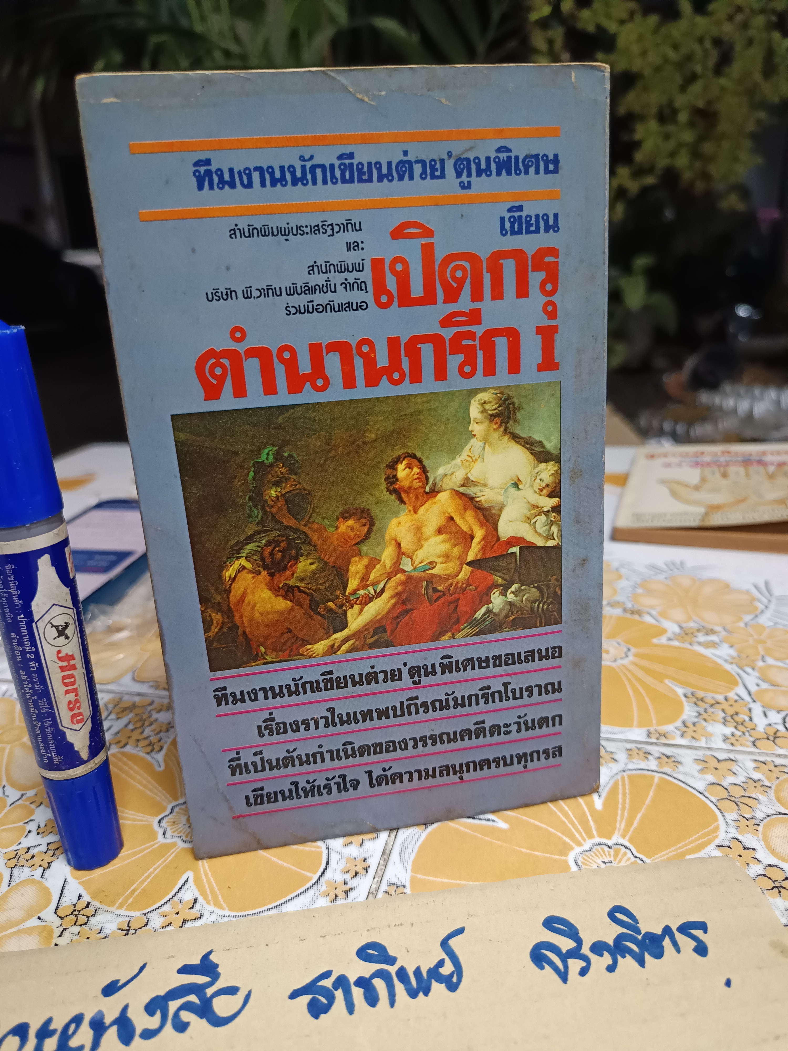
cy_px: 526
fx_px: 728
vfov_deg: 71.6
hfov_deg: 56.8
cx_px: 394
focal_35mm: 24
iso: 1502
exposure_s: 1/25
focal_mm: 5.31
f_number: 1.7
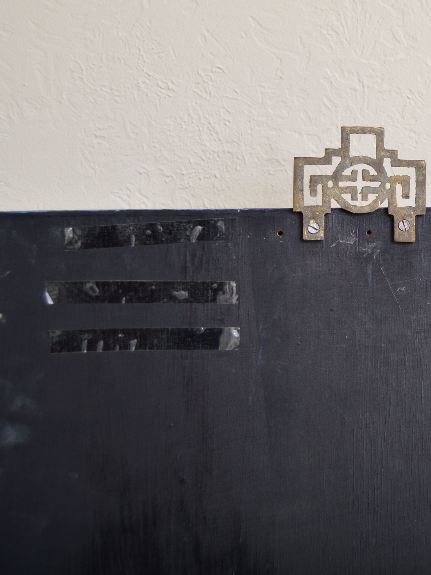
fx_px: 1124
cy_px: 286
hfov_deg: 21.1
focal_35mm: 68
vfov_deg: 28.7
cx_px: 409
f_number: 4.2
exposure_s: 1/200
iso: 200
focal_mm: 31
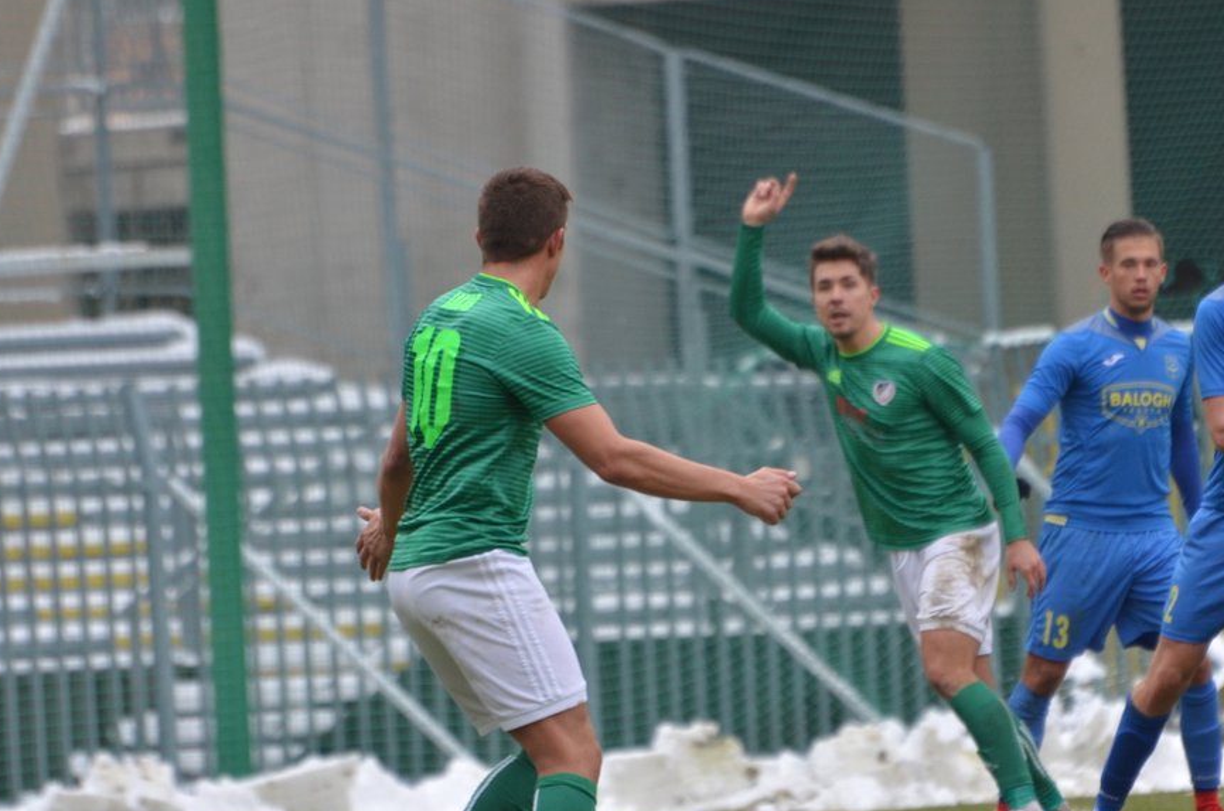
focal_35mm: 624
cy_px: 482
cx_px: 624
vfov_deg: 2.2
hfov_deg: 3.3
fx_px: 21173
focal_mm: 300
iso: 500
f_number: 5.6
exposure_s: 1/640
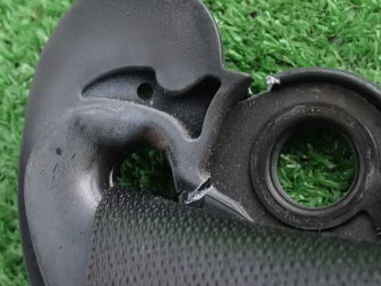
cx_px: 227
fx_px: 748
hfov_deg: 28.5
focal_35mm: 68
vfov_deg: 21.6
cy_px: 131
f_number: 3.3
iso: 1600
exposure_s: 1/10
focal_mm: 9.65
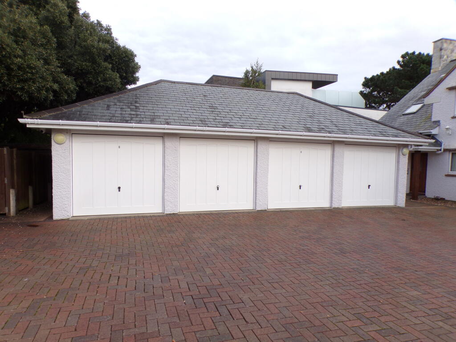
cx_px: 228
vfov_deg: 56.8
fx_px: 316
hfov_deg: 71.6
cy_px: 171
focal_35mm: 24
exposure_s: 1/160
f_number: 5.8
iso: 80
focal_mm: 4.3
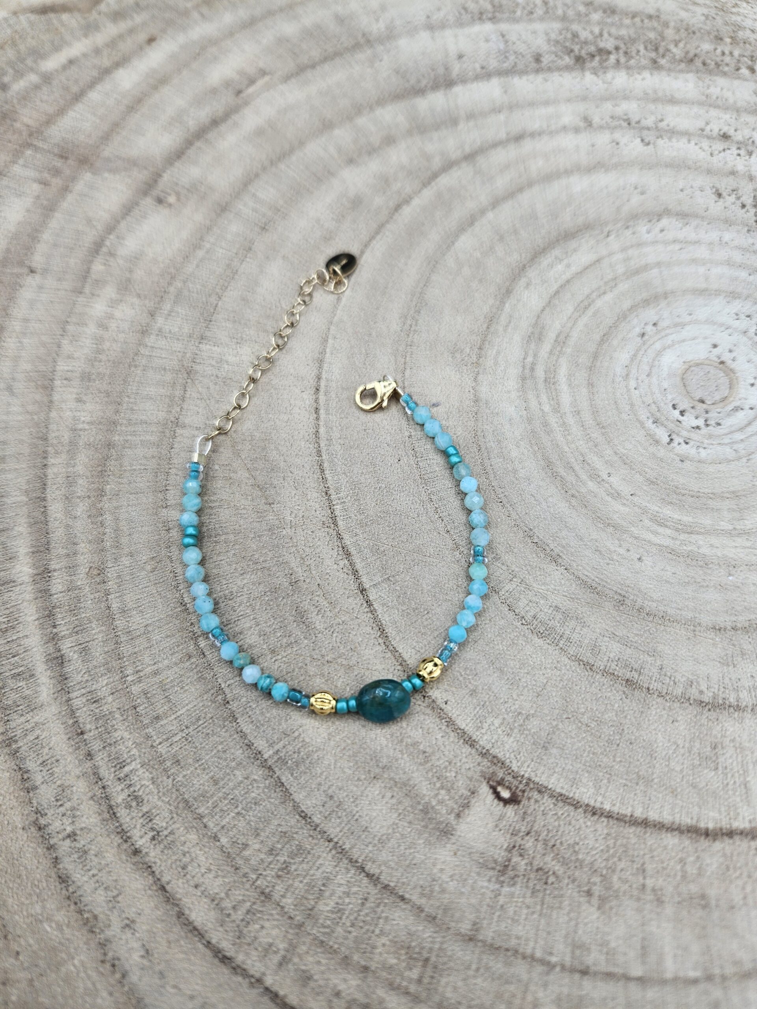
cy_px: 504
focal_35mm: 23
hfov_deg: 58.9
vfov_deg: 73.9
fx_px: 671
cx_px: 378
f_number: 1.8
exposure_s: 1/372
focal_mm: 5.4
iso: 25
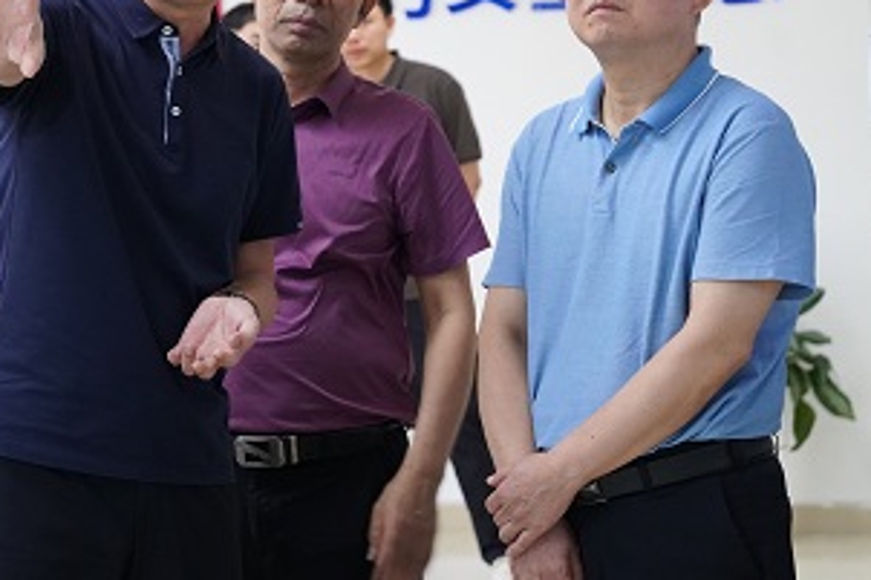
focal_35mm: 139
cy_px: 49
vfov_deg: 9.8
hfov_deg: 14.8
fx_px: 3361
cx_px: 326
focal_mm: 70
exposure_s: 1/100
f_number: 5.6
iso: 6400
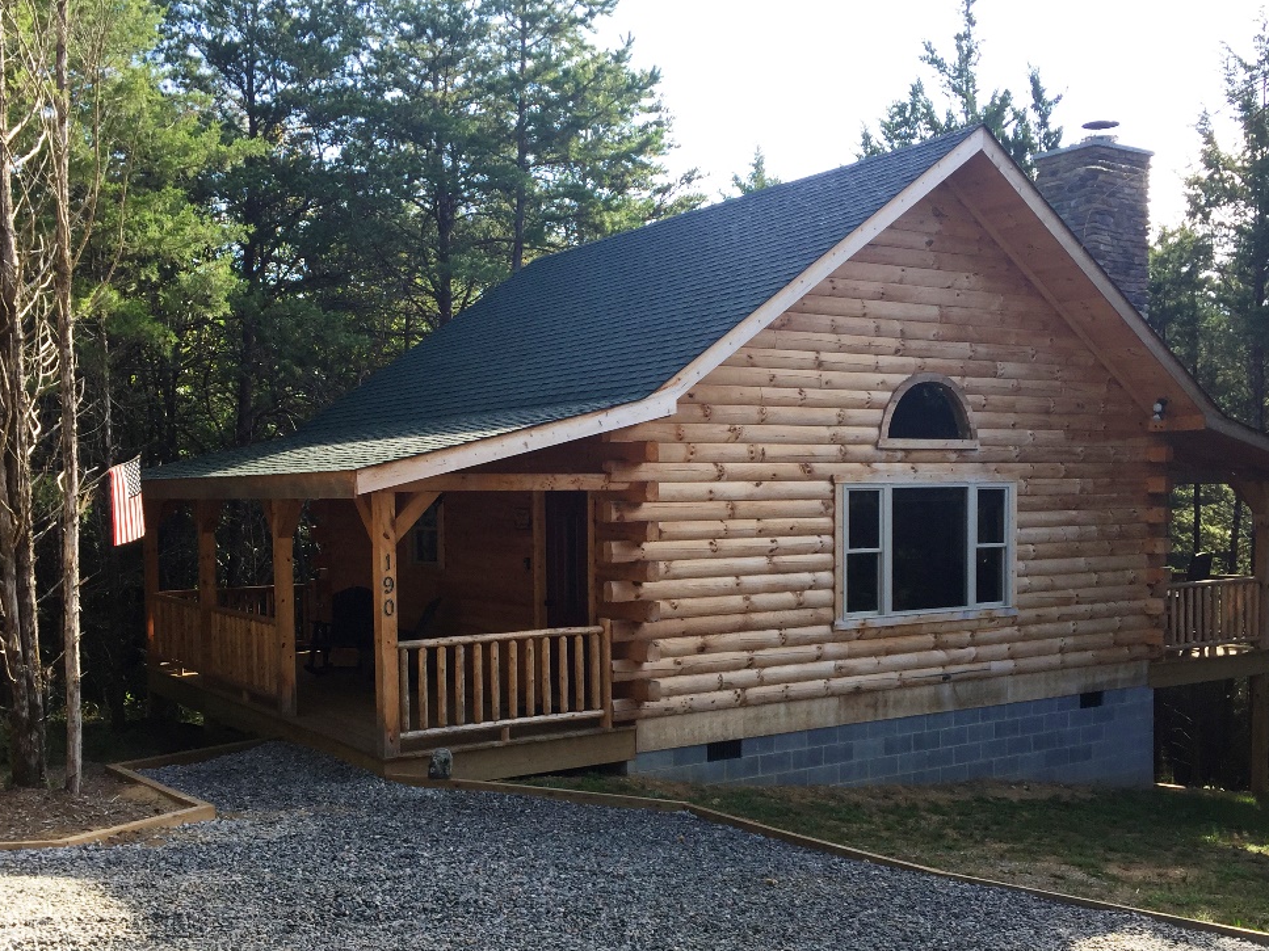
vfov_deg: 39.4
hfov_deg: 51.3
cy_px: 582
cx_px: 597
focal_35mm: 36
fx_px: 1320
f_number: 2.2
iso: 32
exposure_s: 1/347
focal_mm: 4.15
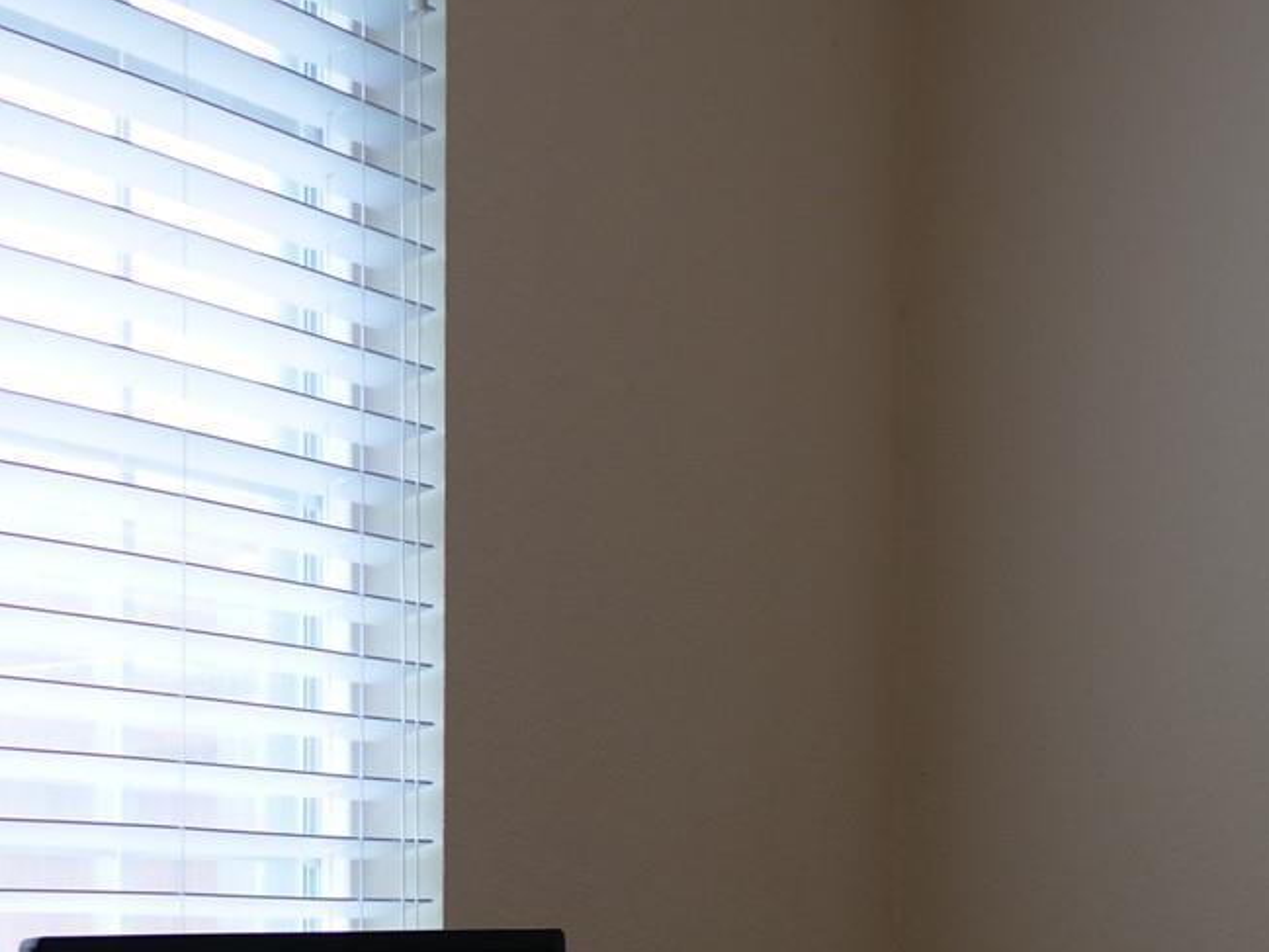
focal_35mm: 101
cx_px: 1375
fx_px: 3703
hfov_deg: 18.7
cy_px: 1157
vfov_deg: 14.2
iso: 200
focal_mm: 16
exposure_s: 1/125
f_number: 1.6
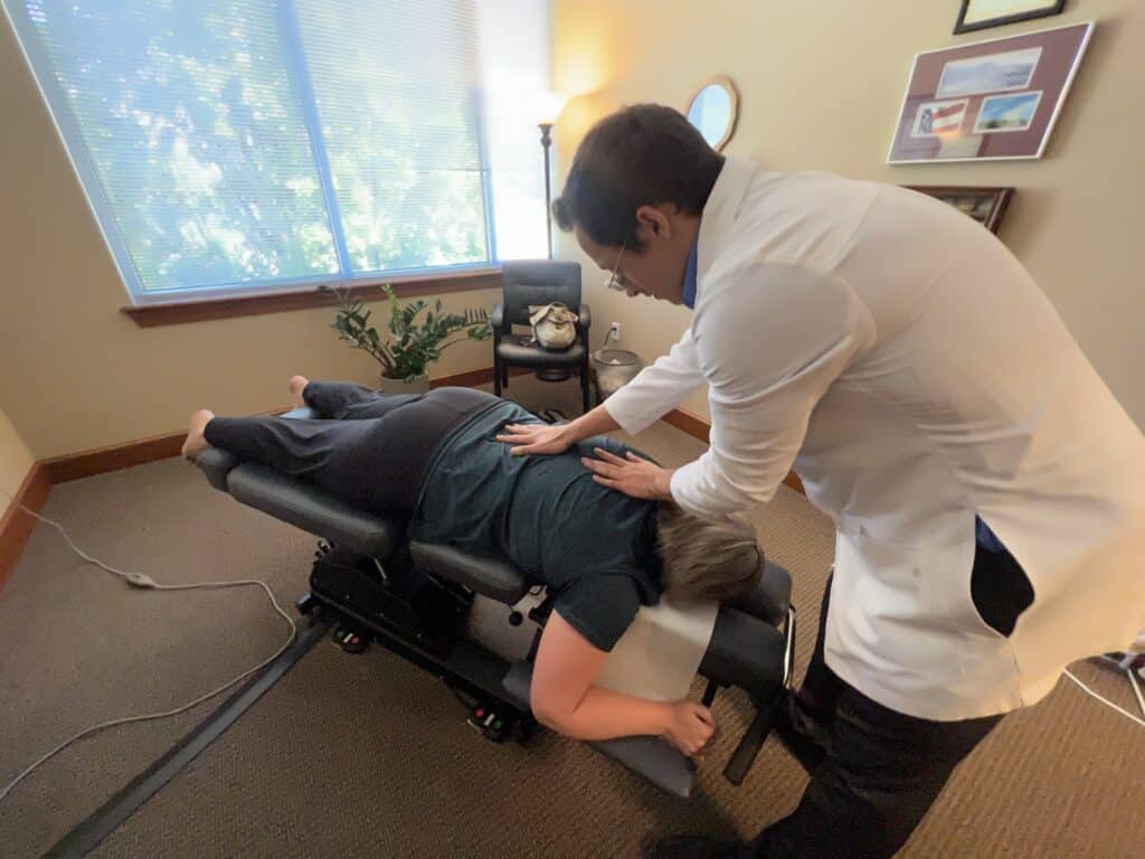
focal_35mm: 13
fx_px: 430
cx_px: 572
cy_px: 430
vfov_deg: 89.9
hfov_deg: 106.2
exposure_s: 1/60
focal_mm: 1.57
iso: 800
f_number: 1.8
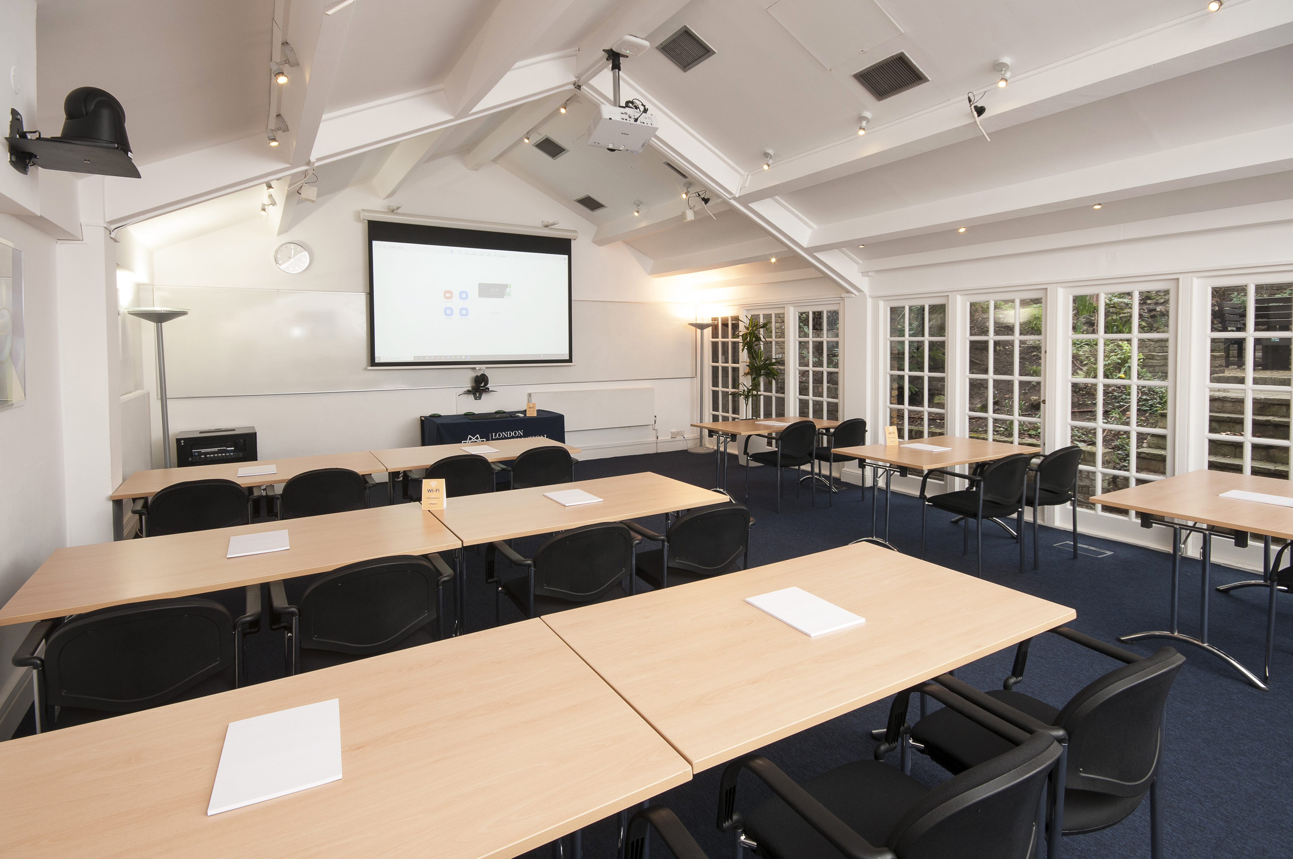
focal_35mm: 17
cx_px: 646
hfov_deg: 92.5
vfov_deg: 69.5
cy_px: 430
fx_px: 619
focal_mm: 11.5
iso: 200
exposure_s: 1/13
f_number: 9
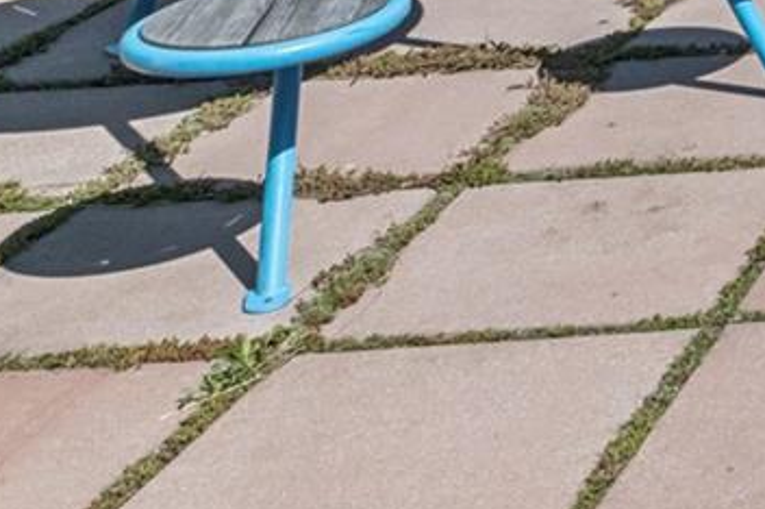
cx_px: 1708
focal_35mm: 99
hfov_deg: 14.9
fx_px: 2102
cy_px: -743
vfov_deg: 11.3
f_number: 14
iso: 640
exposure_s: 1/1000
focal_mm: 17
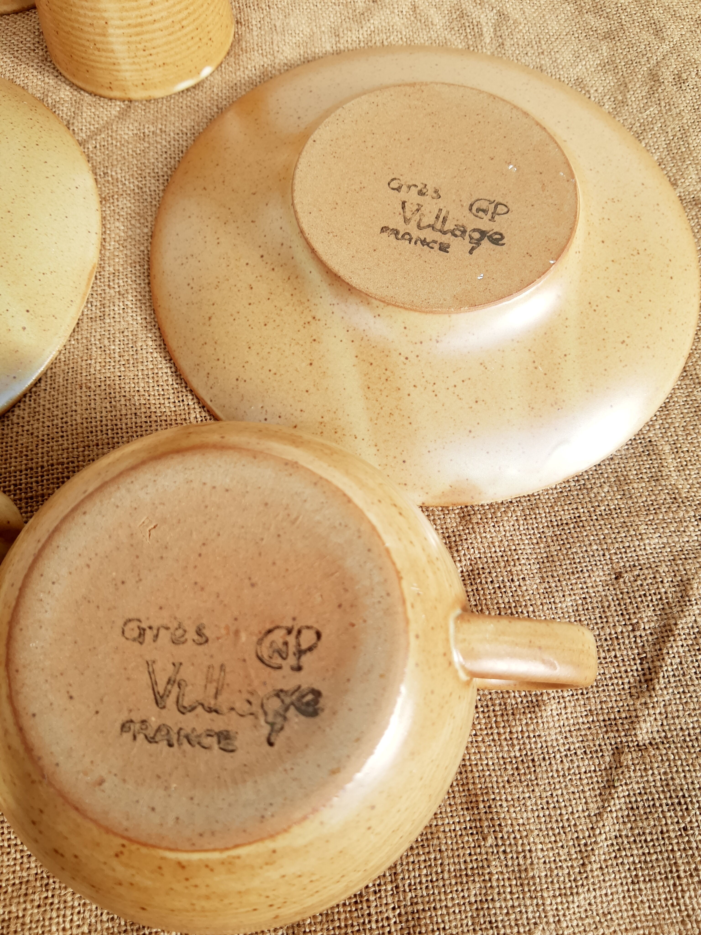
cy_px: 468
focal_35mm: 26
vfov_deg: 67.3
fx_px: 702
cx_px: 350
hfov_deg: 53.1
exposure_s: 1/190
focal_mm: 3.95
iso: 50
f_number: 1.8
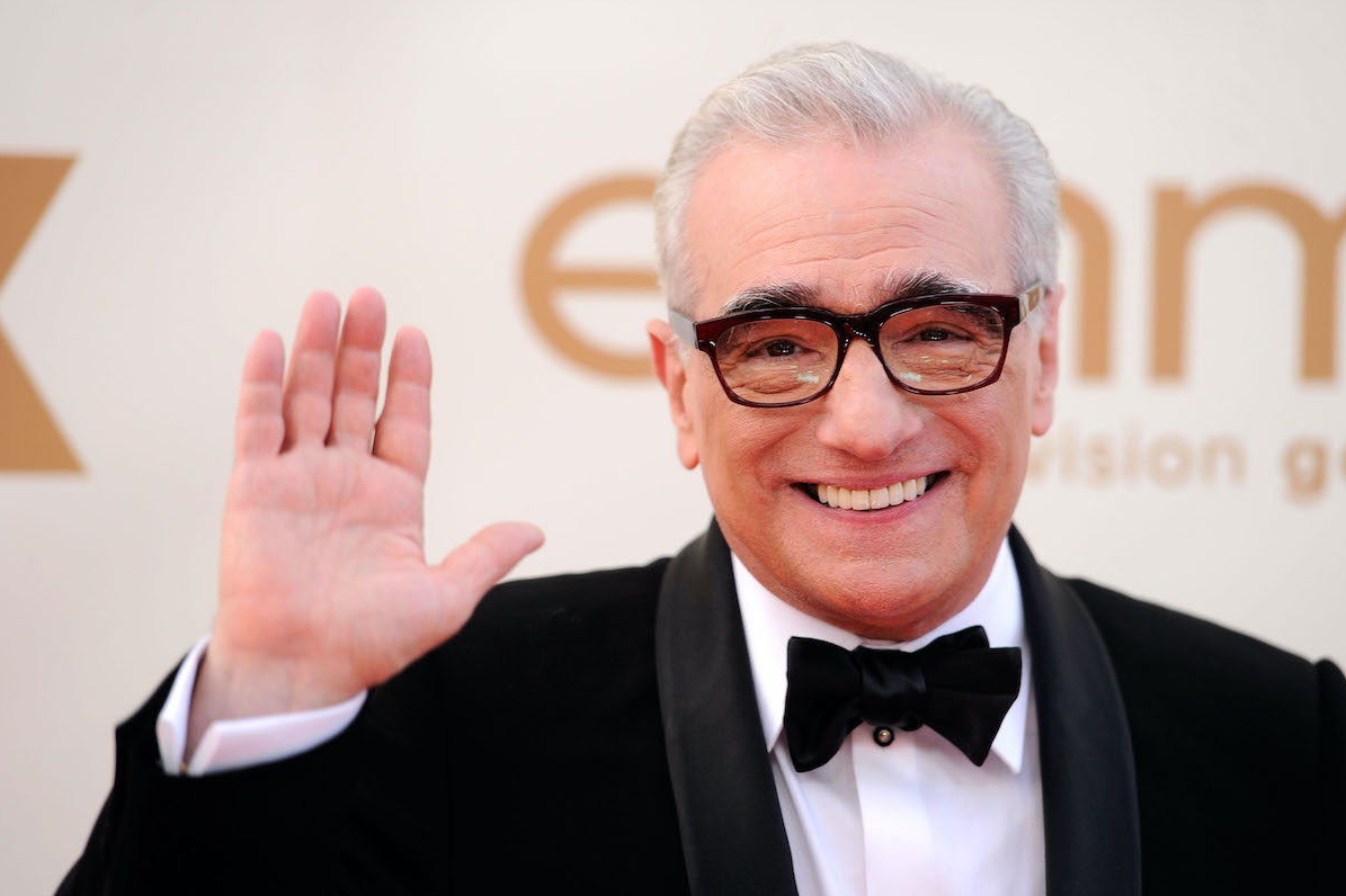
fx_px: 7513
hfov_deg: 10.2
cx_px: 674
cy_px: 448
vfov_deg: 6.8
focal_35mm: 201
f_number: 3.2
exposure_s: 1/250
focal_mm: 200
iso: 320
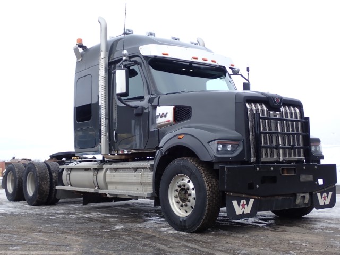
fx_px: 432
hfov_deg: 42.9
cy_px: 128
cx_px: 170
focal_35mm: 44
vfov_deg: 32.9
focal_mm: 7.84
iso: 100
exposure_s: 1/40
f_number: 9
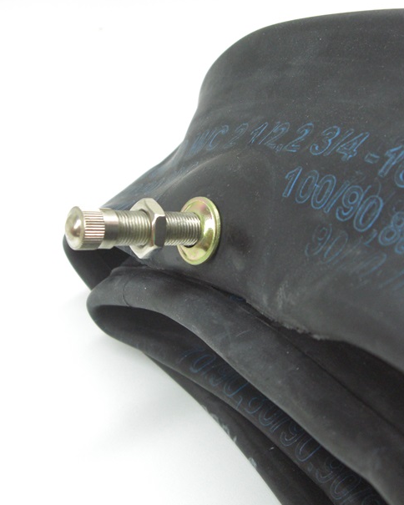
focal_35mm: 50
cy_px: 252
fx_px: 747
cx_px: 205
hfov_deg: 30.3
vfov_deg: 37.3
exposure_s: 1/100
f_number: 2.7
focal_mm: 6.2
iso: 200
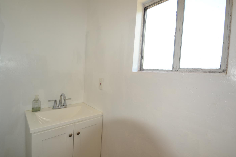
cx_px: 119
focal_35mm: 16
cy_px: 76
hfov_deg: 96.7
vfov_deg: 73.7
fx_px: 105
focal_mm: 10
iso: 250
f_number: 4
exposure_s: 1/125
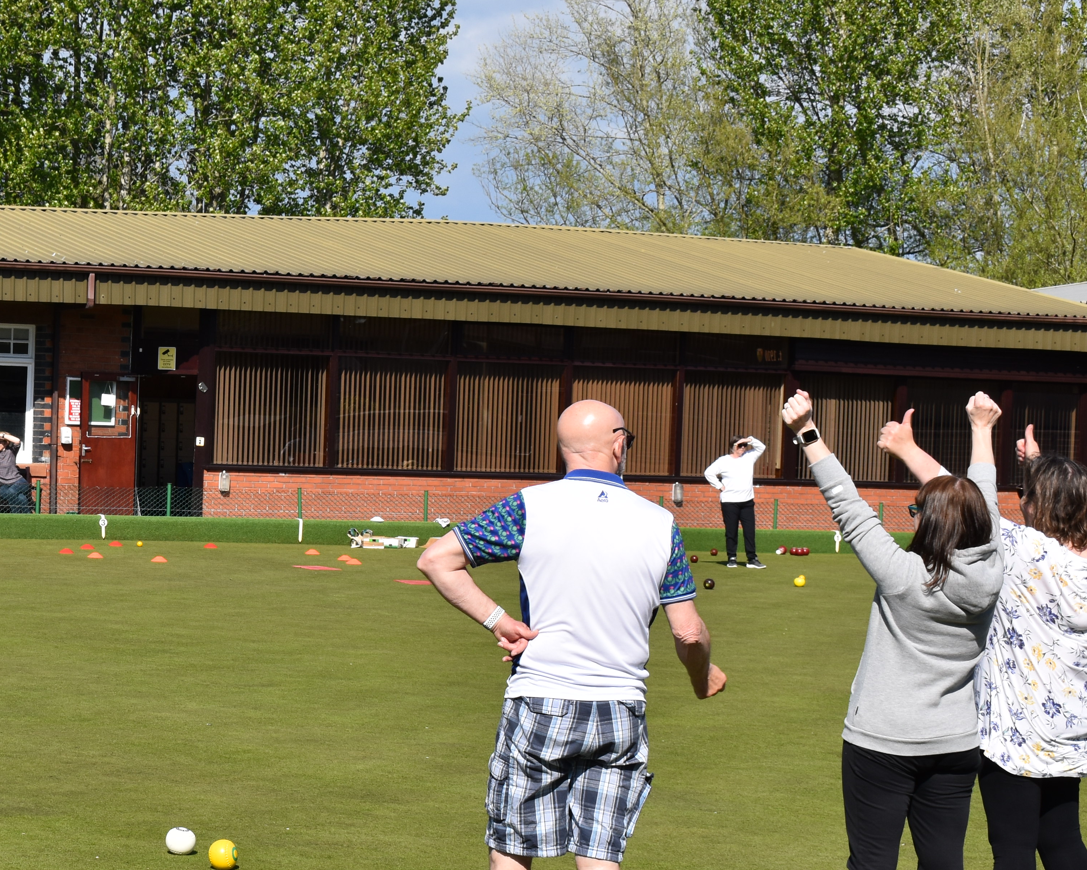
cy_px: 589
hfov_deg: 19.2
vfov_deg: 15.7
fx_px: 3150
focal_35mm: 98
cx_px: 122
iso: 200
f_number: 10
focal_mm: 35
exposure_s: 1/400
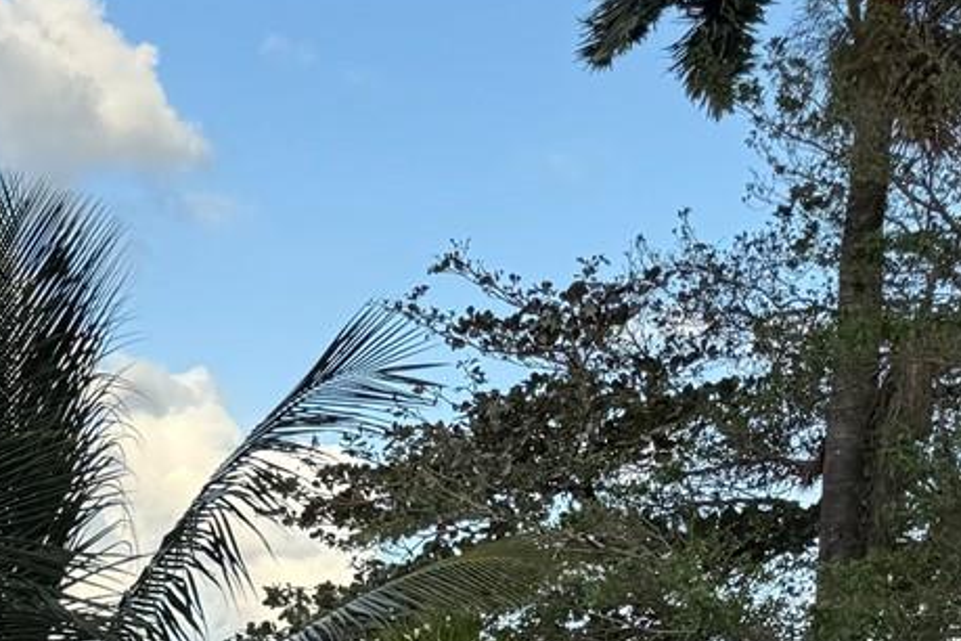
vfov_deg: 14.2
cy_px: 1093
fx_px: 2322
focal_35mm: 87
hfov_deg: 19.4
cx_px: -601
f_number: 1.78
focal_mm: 6.76
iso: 80
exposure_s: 1/1901
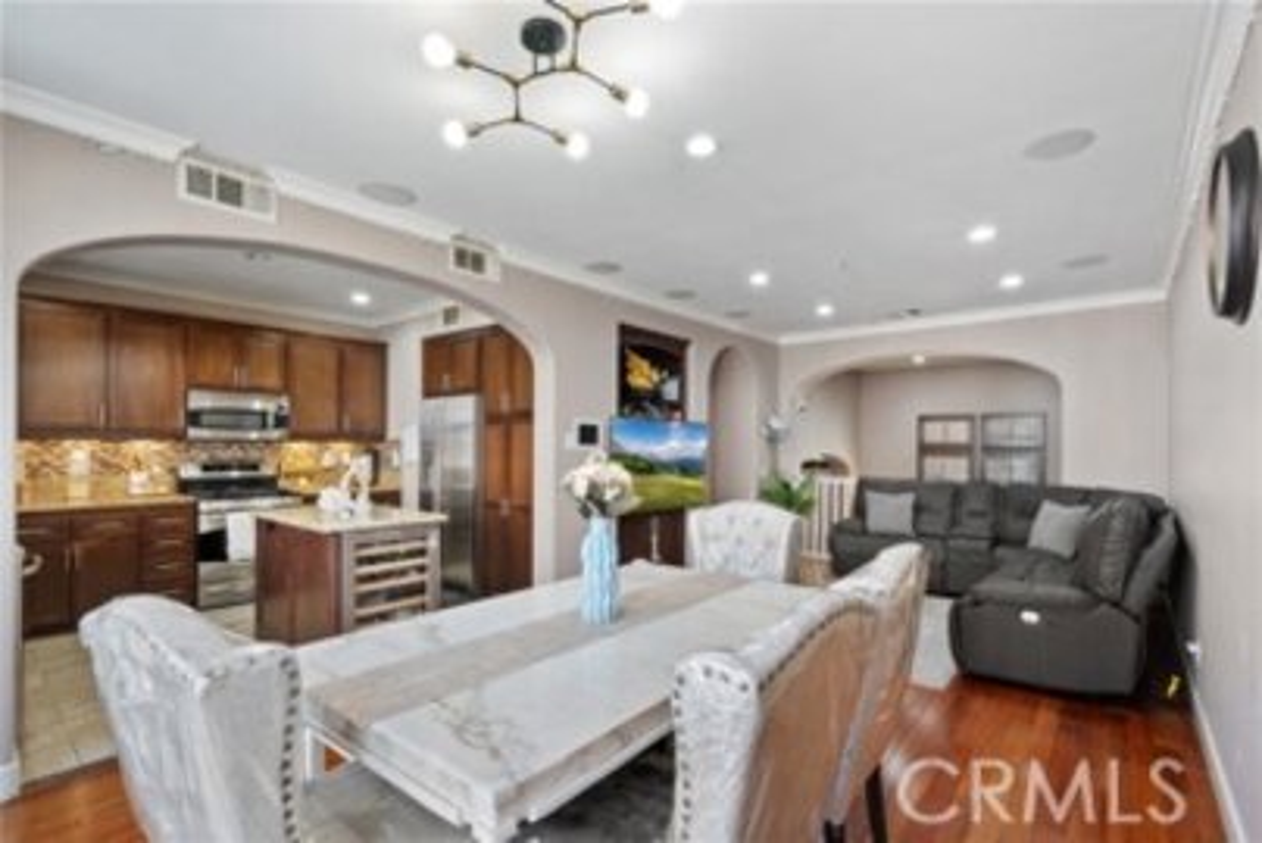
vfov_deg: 73.8
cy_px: 422
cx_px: 631
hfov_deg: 96.7
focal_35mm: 16
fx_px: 561
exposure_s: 30
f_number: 22
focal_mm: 16
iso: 50
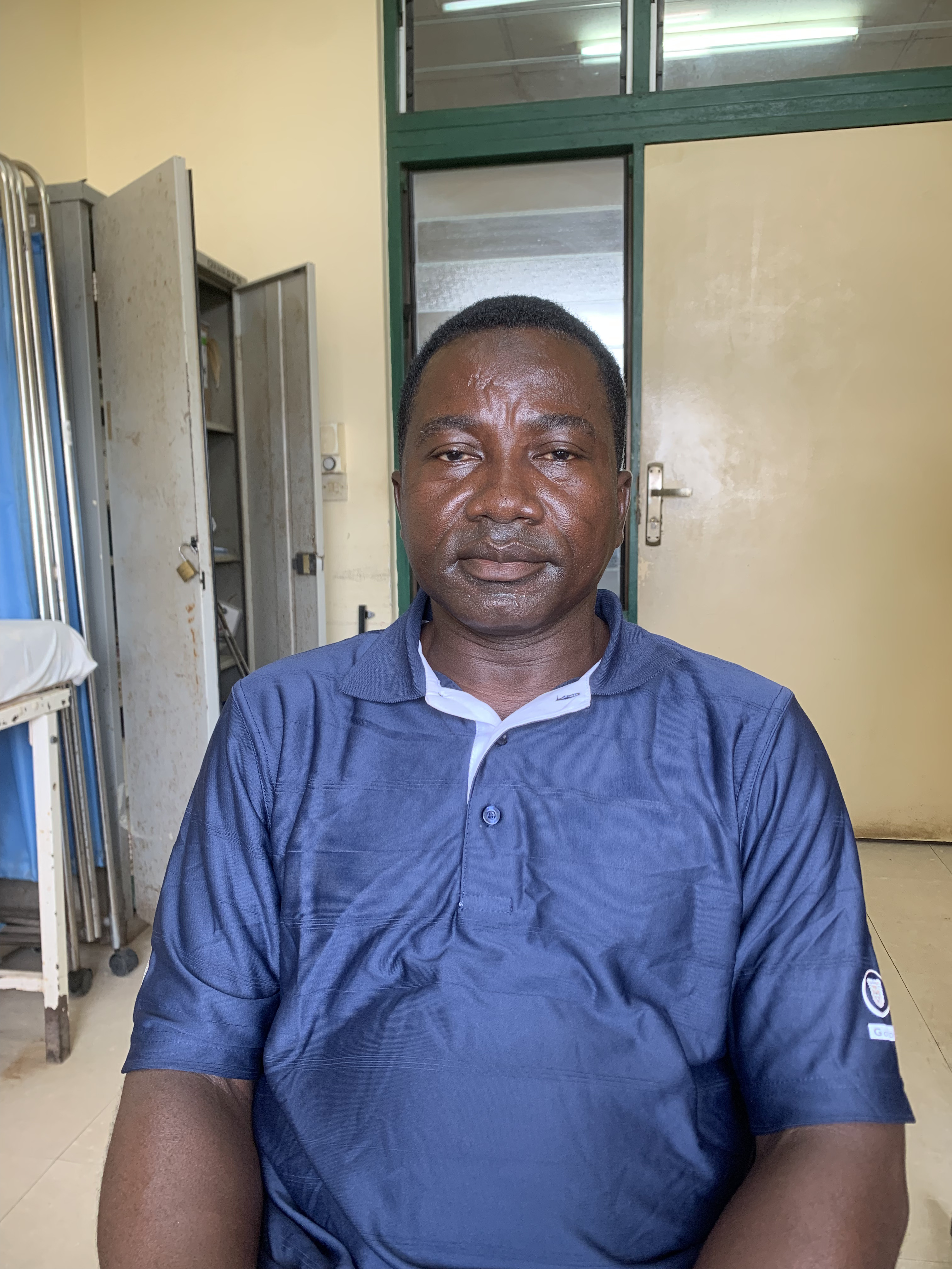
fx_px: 953
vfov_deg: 67.3
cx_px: 476
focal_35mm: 26
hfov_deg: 53.1
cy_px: 634
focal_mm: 4.25
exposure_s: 1/50
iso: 80
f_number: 1.8
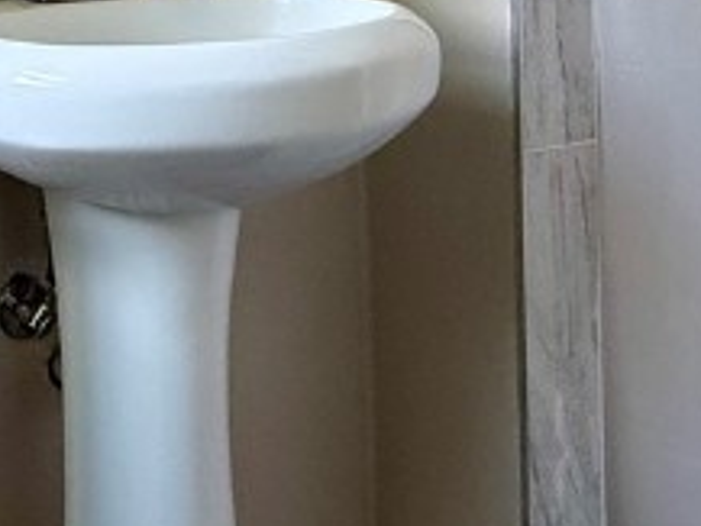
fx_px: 1337
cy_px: -100
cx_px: -210
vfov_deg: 20.8
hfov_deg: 25.3
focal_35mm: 66
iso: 250
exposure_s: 1/60
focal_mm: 2.22
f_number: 2.2
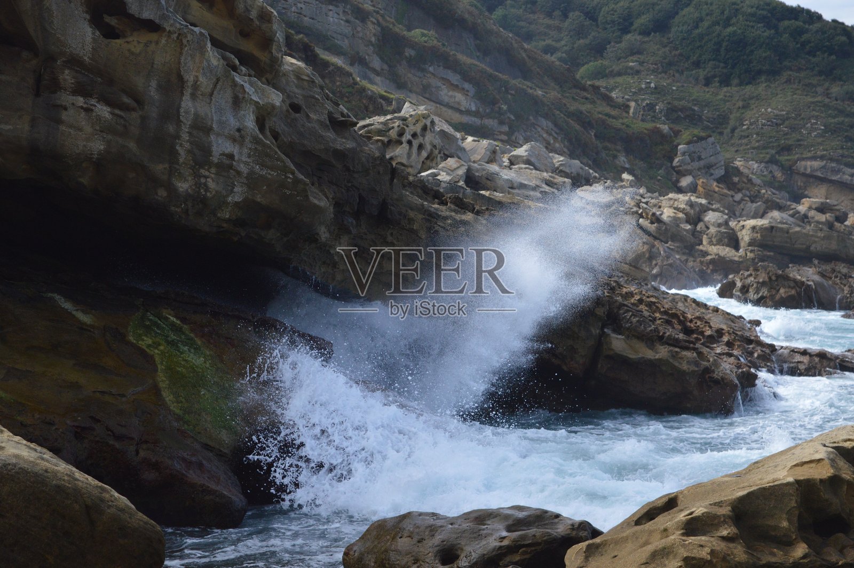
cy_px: 284
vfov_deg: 16.5
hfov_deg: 24.6
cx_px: 427
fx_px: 1955
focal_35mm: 82
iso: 800
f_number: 5.6
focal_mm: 55
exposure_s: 1/3200
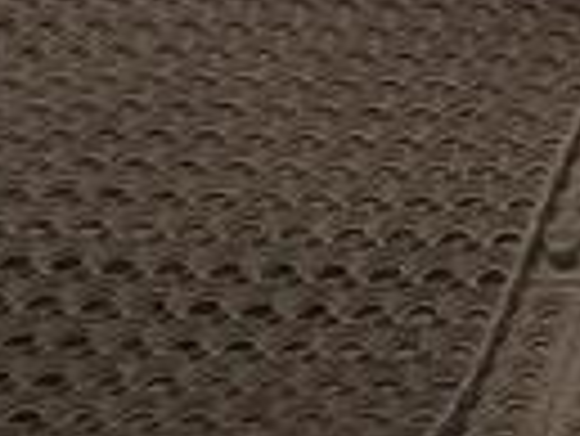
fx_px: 3036
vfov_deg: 7.2
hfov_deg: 9.8
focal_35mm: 181
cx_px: 1304
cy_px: -912
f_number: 1.6
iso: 50
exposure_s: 1/290
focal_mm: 5.96
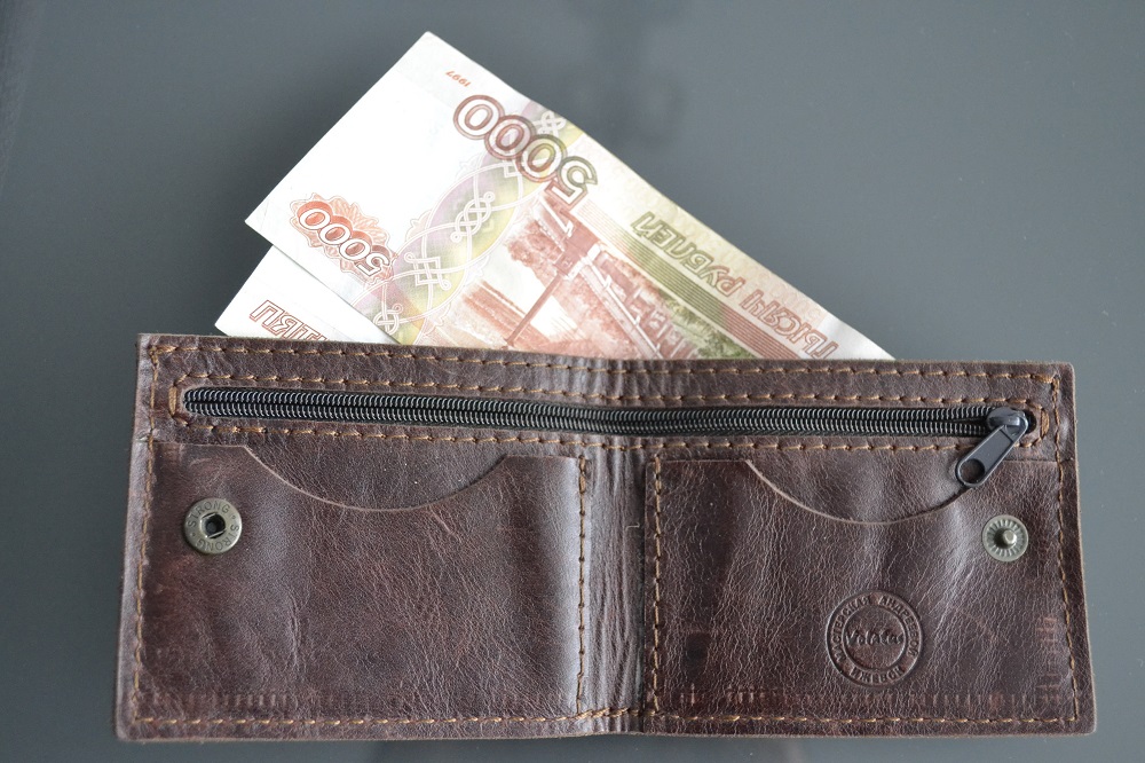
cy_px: 382
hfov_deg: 45.0
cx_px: 572
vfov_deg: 30.8
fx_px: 1383
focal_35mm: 44
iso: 3200
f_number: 4.5
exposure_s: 1/30
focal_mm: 29
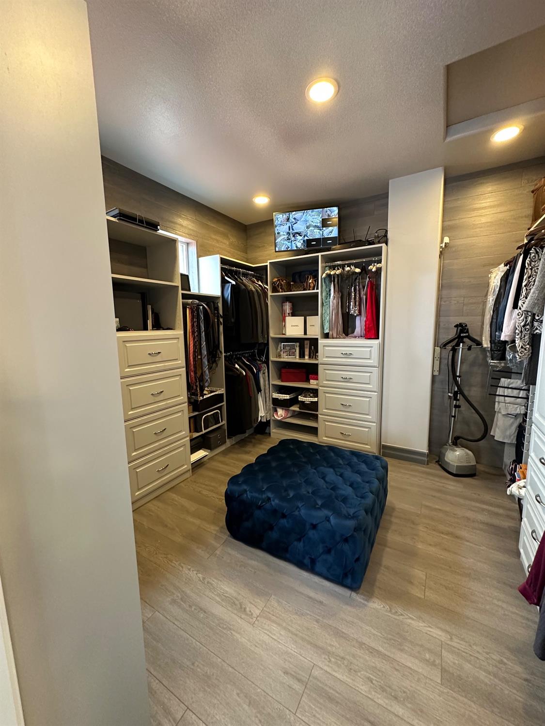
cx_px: 272
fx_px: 294
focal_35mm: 14
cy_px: 363
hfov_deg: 85.7
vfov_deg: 102.1
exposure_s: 1/60
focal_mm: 2.22
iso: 400
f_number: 2.2
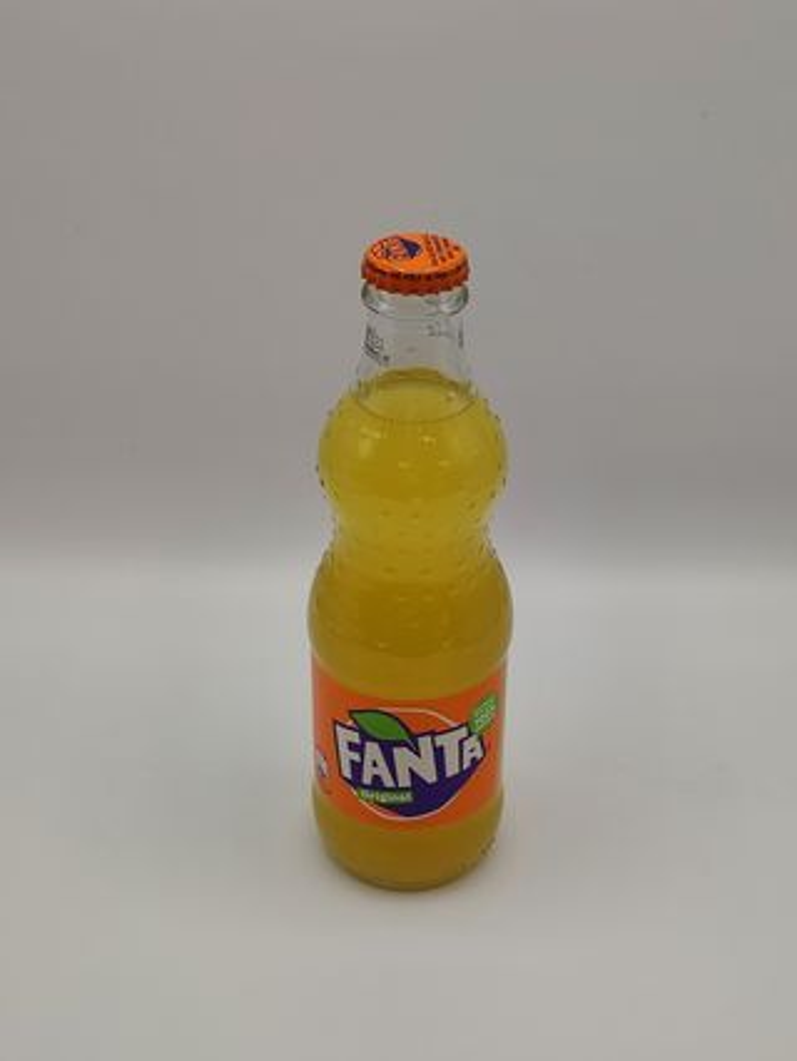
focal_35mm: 25
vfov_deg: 69.4
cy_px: 530
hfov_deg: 54.9
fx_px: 767
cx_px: 398
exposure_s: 1/360
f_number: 1.9
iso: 50
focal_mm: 6.04
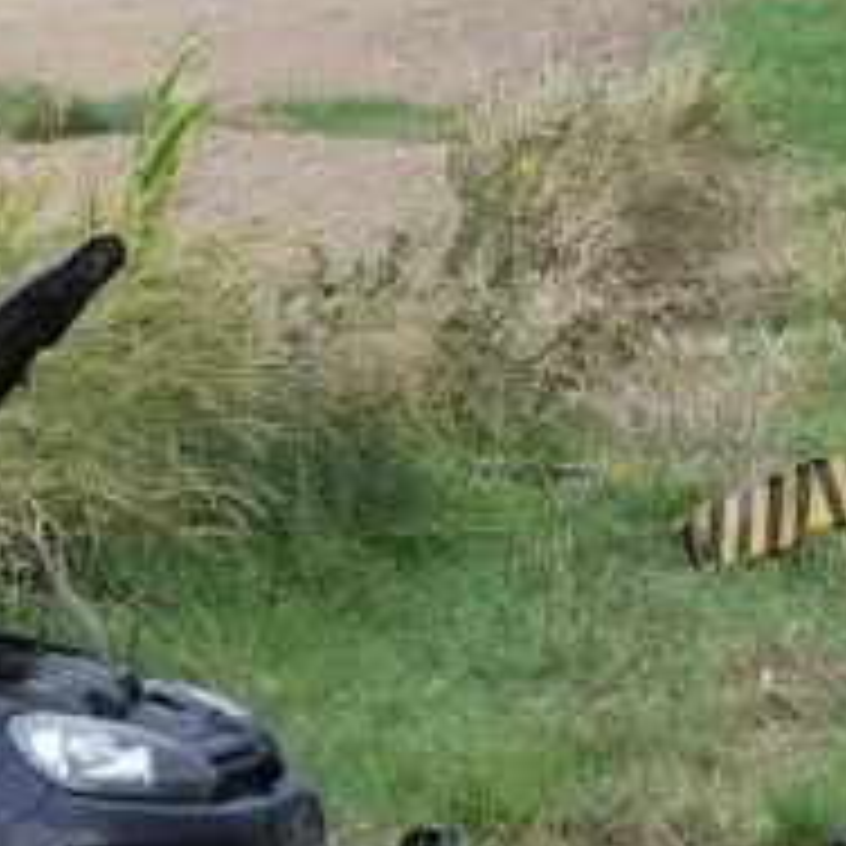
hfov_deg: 5.5
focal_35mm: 320
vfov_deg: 5.5
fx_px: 8848
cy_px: 308
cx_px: 162
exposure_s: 1/640
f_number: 5
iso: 640
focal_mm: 62
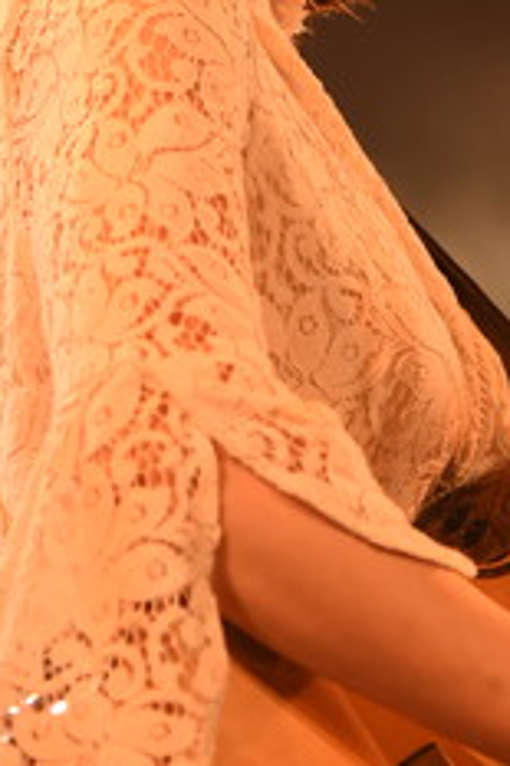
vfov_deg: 6.0
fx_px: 7256
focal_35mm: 341
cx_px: 313
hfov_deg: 4.0
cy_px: 233
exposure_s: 1/800
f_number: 4.8
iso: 1600
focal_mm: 130
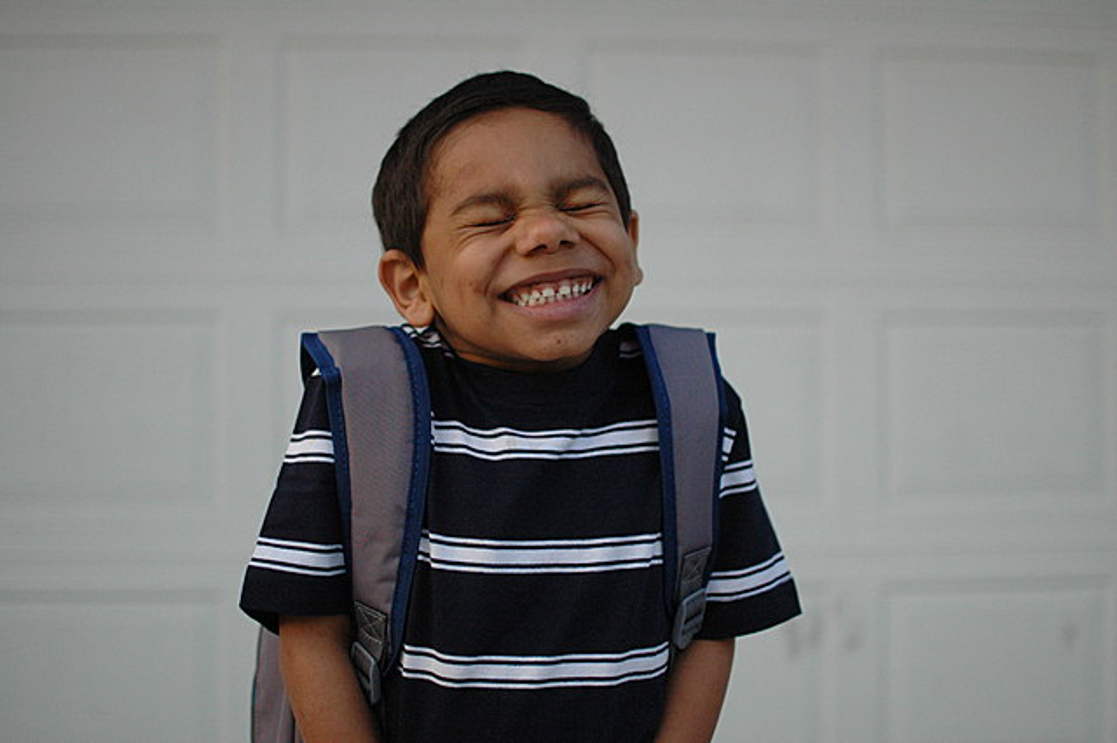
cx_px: 558
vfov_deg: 25.7
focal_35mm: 52
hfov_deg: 37.9
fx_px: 1628
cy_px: 372
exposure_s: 1/1600
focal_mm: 35
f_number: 1.8
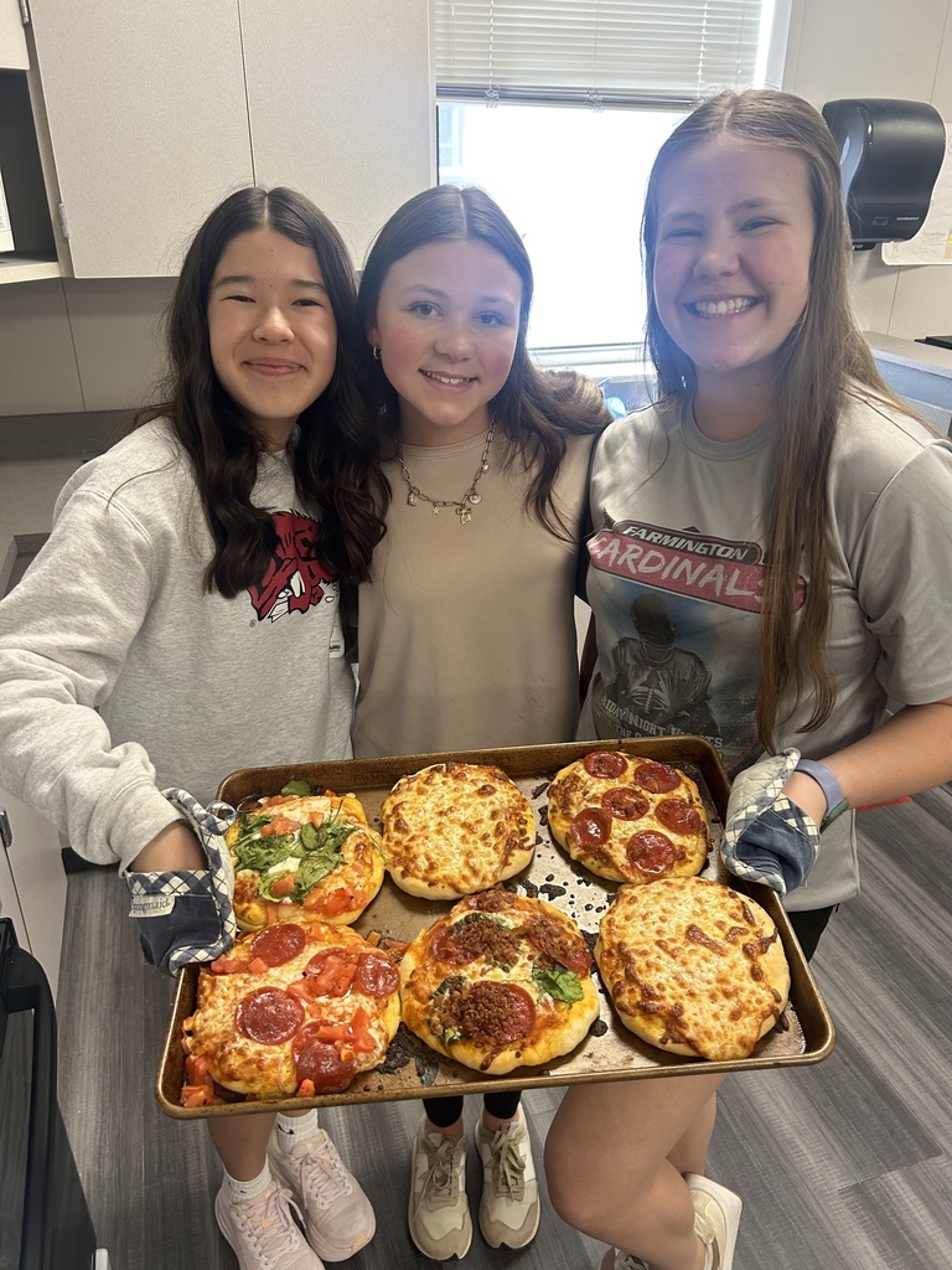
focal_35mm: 26
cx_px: 476
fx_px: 953
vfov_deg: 67.3
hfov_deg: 53.1
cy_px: 635
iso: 125
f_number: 1.5
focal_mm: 5.7
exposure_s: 1/60
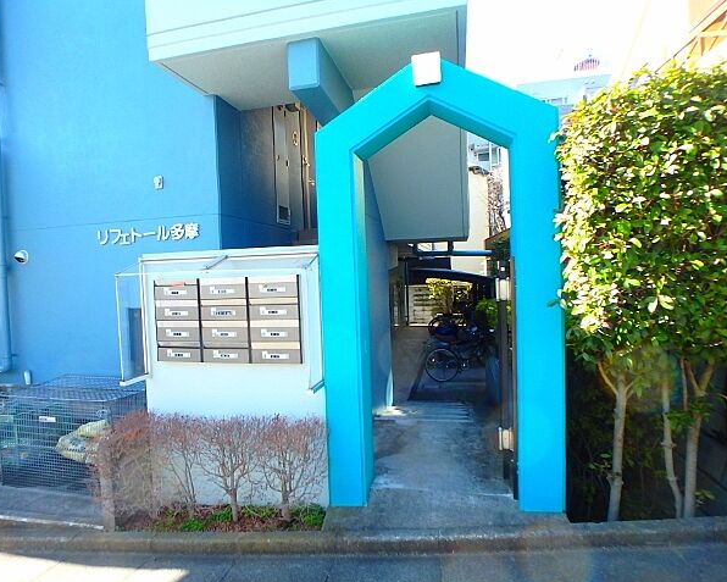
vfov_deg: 63.1
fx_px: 473
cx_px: 339
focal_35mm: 22
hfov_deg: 74.9
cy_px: 292
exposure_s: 1/160
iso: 125
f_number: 3.5
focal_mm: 3.7
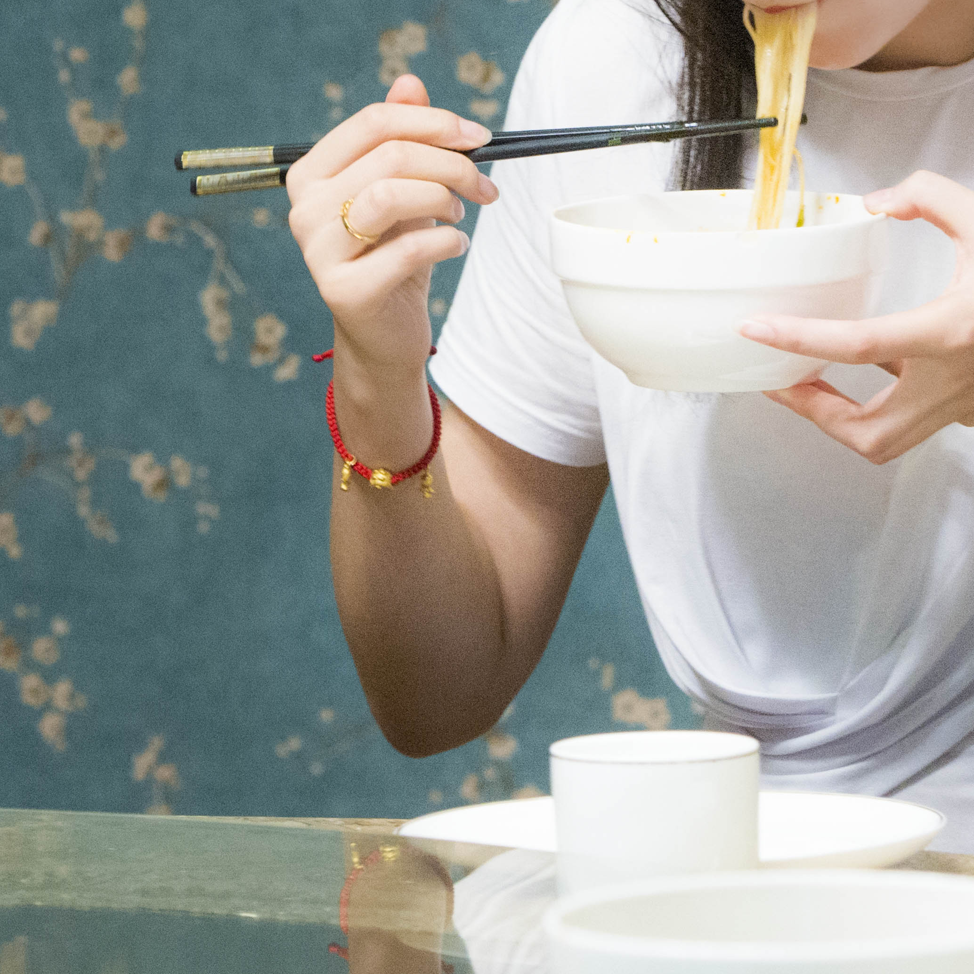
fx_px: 7704
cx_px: 426
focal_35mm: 242
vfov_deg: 7.2
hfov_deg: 7.2
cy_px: 132
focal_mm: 80
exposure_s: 1/100
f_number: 5
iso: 2500
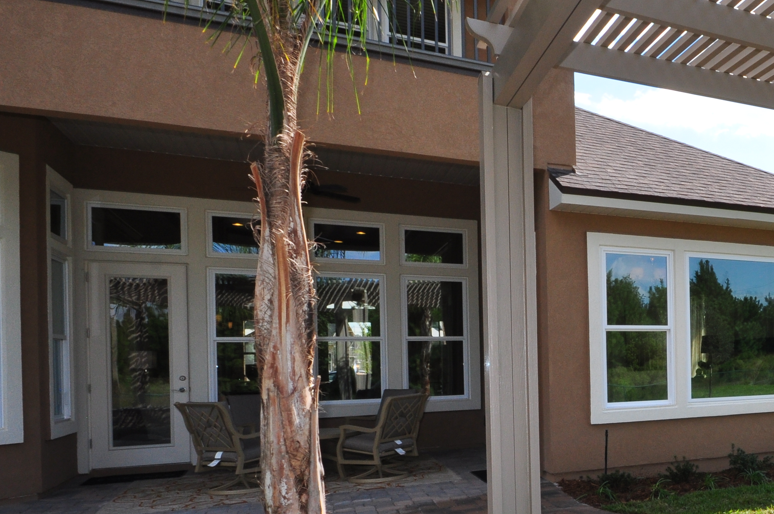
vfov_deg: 40.3
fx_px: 687
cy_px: 361
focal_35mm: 32
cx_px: 744
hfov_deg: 49.8
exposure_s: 1/160
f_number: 14
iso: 320
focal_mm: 10
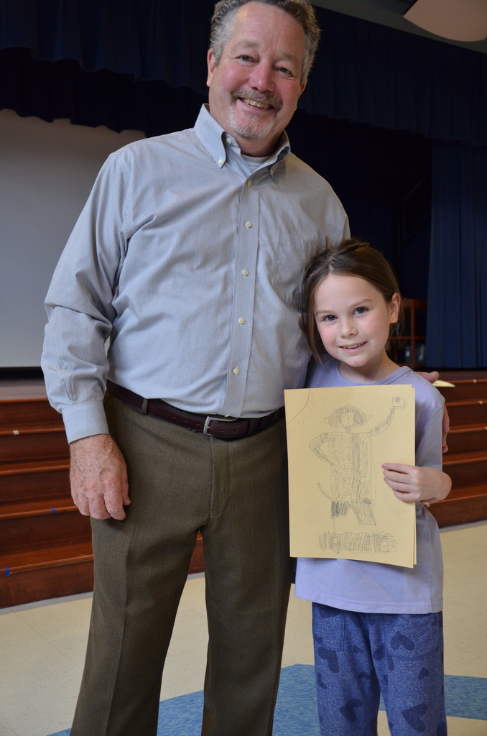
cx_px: 244
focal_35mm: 39
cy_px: 368
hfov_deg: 34.1
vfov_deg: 49.6
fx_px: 795
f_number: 4
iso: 800
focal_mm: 26
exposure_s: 1/50
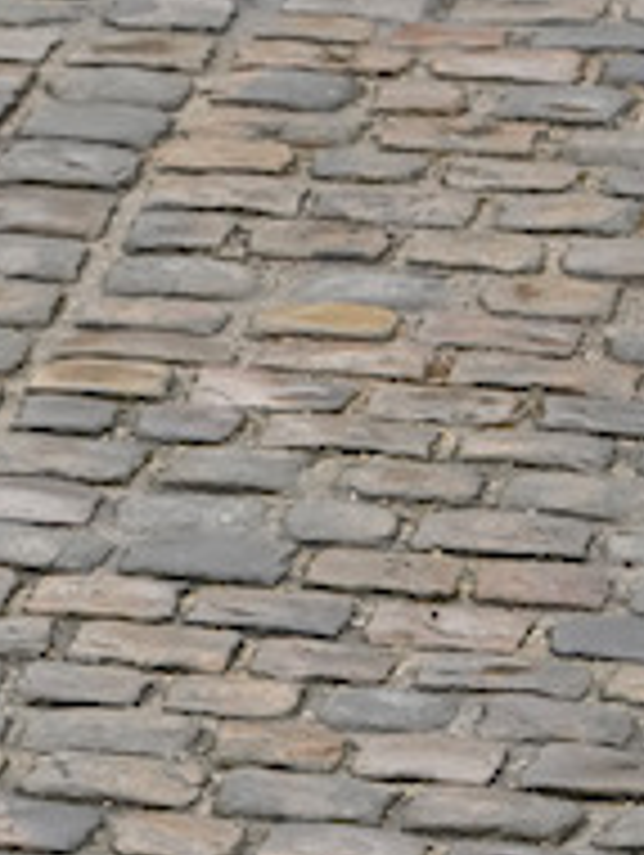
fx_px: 26111
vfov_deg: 1.9
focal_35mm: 1055
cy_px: 497
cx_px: -72
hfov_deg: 1.4
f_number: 8
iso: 2000
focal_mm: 298
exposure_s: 1/500
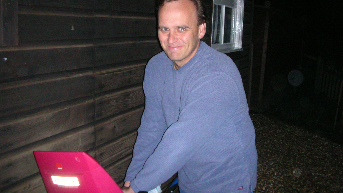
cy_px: 87
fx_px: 355
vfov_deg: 30.4
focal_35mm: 39
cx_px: 172
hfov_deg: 51.6
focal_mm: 5.8
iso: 134
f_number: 3
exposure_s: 1/60.1
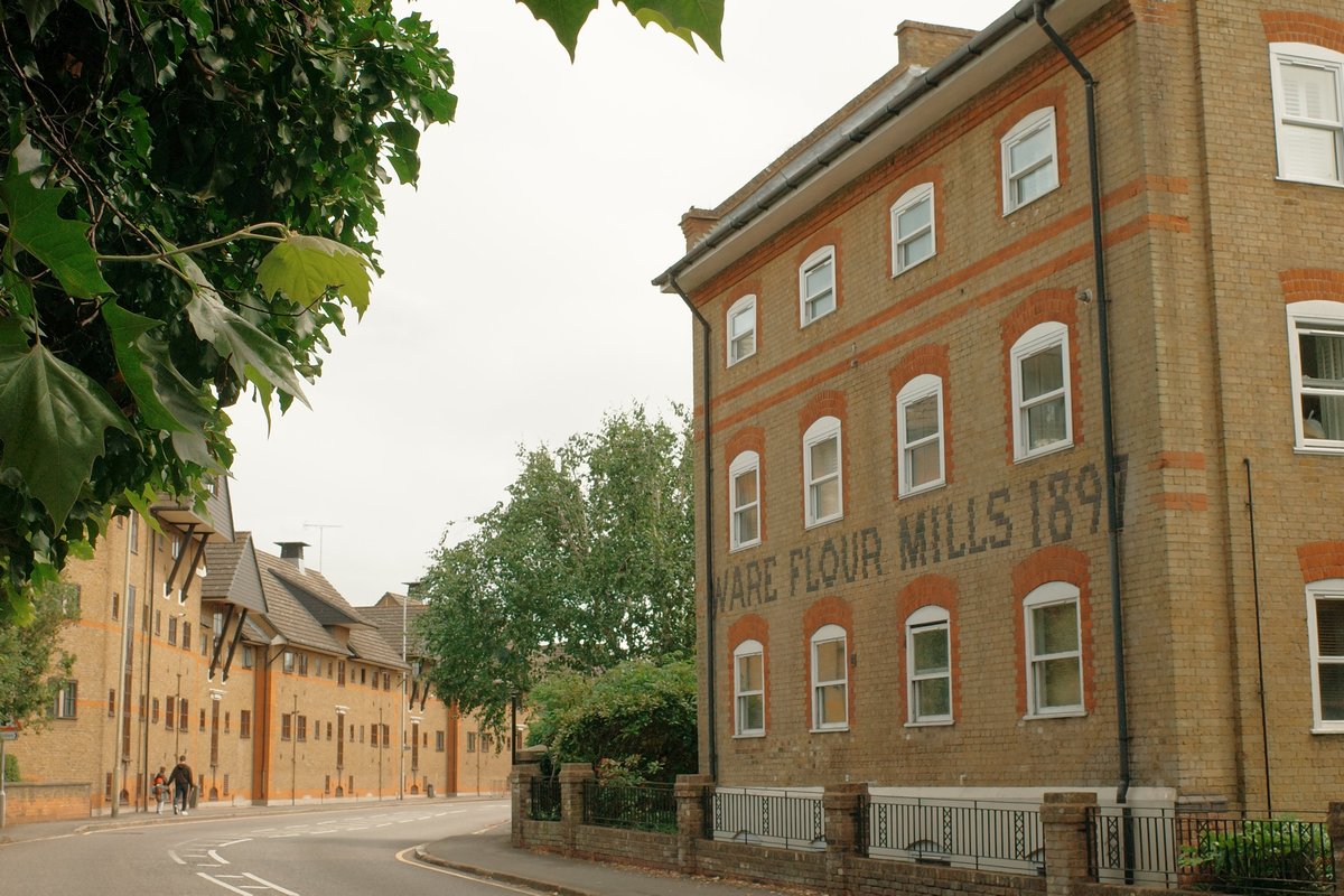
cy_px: 448
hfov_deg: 39.6
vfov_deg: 27.0
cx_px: 672
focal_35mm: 50
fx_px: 1867
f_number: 5.6
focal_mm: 18.3
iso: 200
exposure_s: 1/800
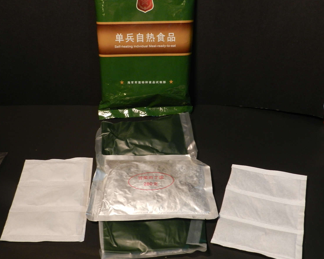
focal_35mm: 40
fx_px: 384
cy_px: 130
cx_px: 150
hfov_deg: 45.8
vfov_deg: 37.3
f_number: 4
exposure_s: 1/15
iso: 400
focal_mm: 6.7
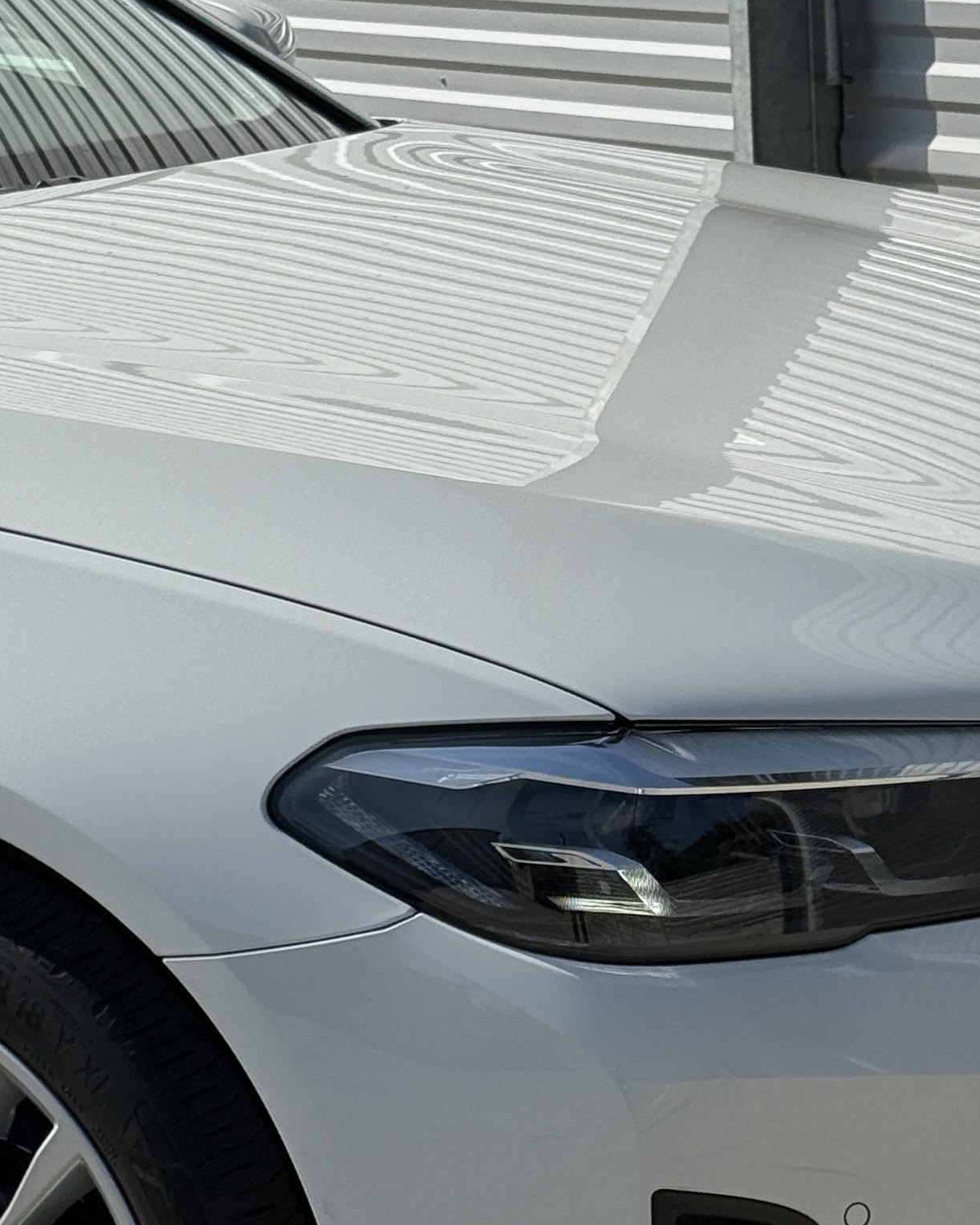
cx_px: 761
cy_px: 749
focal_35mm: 123
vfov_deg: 15.6
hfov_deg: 12.5
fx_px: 4459
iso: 80
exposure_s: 1/11364
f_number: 1.78
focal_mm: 6.76
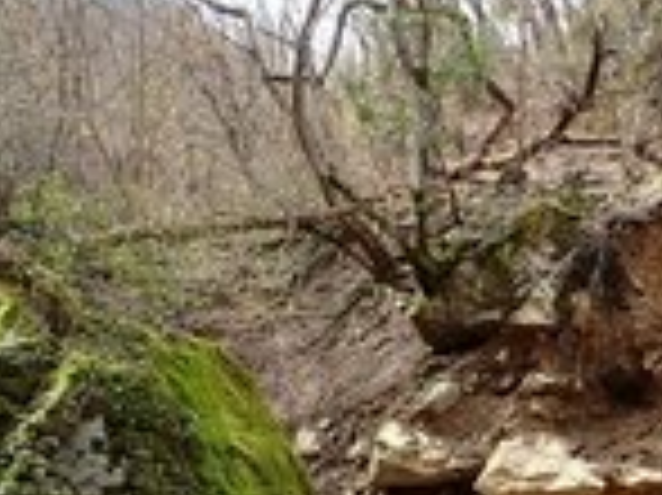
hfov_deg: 27.7
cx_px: 576
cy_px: 540
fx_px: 1299
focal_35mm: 68
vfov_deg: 20.6
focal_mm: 4.5
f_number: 2.8
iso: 100
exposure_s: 1/320
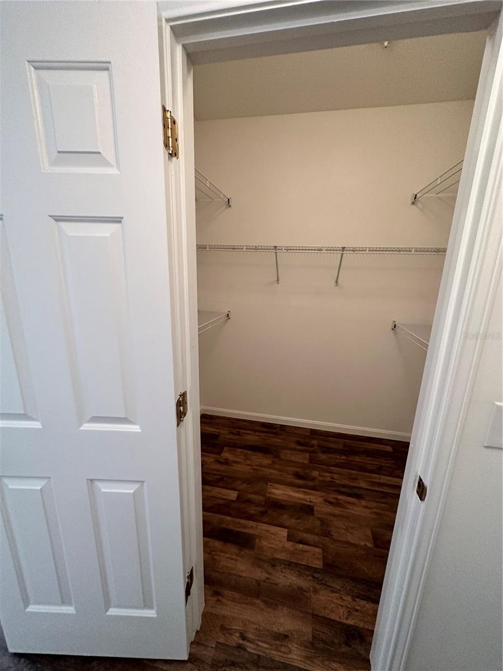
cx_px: 252
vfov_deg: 102.1
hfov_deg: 85.7
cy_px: 336
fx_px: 271
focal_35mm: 14
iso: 400
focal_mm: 2.22
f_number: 2.2
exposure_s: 1/60
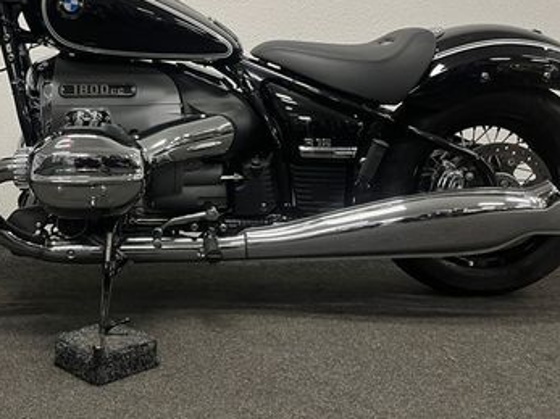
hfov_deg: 39.1
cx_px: 174
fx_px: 776
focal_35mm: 48
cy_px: 124
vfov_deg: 29.9
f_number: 1.6
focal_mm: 5.1
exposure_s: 1/50
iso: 80
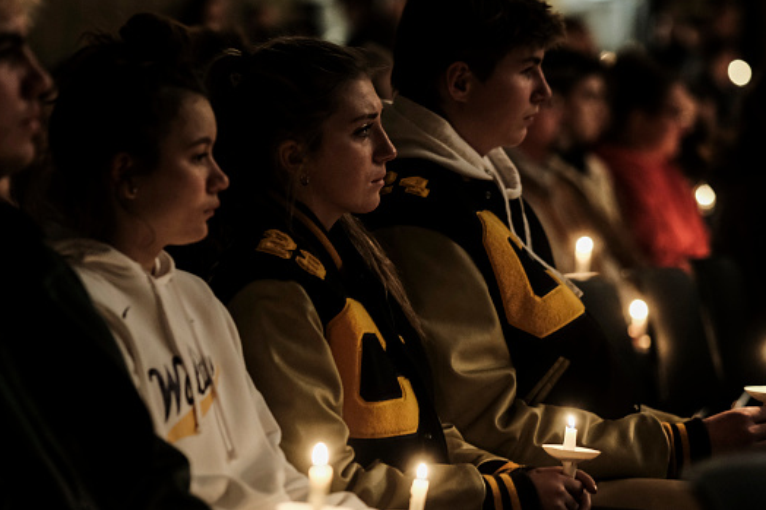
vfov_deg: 9.0
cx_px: 392
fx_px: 3254
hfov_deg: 13.4
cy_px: 222
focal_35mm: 153
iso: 3200
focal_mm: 90
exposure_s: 1/60
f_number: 2
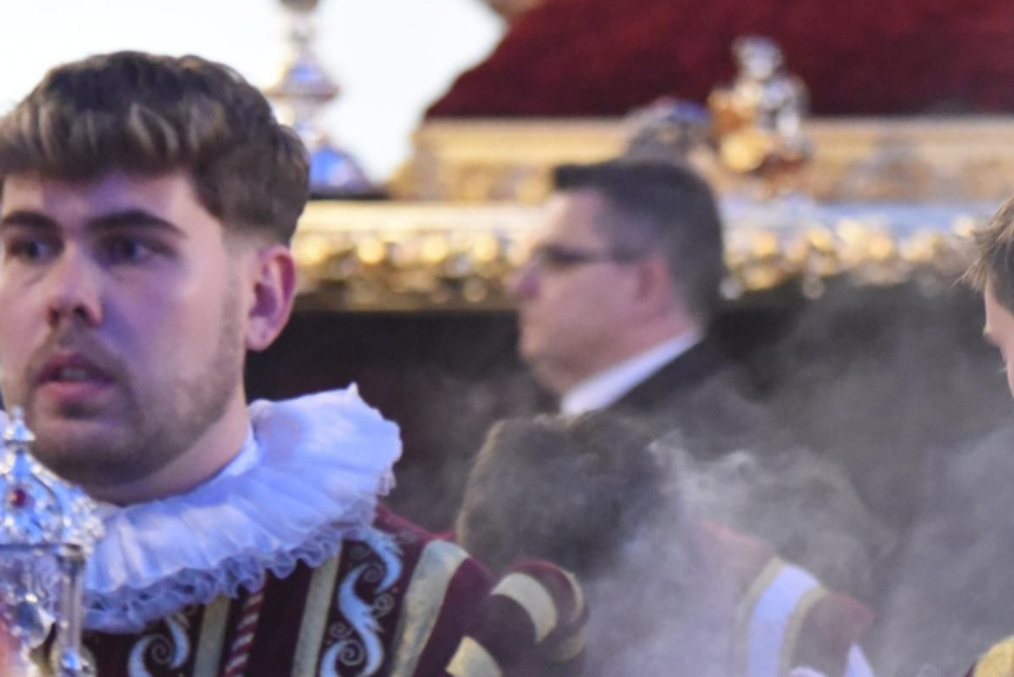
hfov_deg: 7.7
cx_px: 878
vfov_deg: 5.1
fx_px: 7551
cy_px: 270
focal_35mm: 268
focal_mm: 122
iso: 12800
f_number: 2.8
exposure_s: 1/80
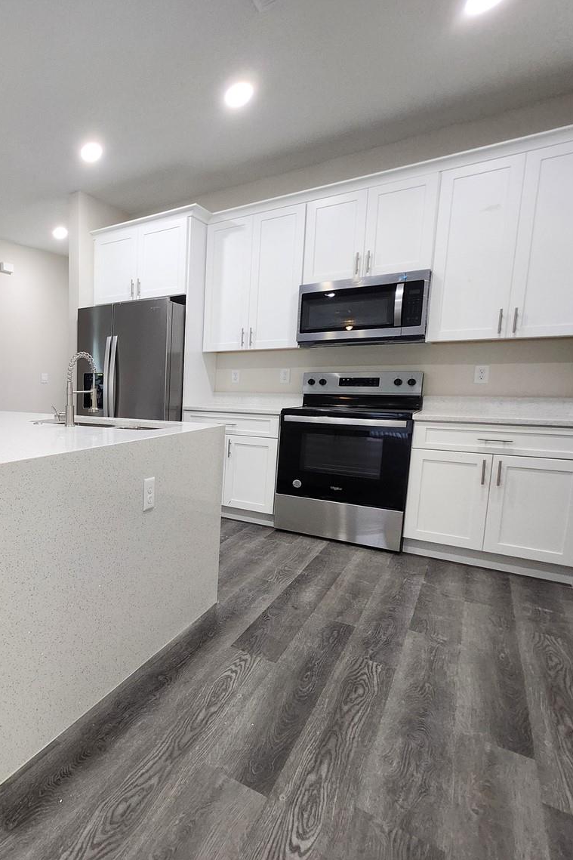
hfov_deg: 55.0
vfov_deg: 86.9
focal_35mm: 19
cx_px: 45
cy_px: 439
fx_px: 454
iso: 250
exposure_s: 1/60
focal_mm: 1.74
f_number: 2.2
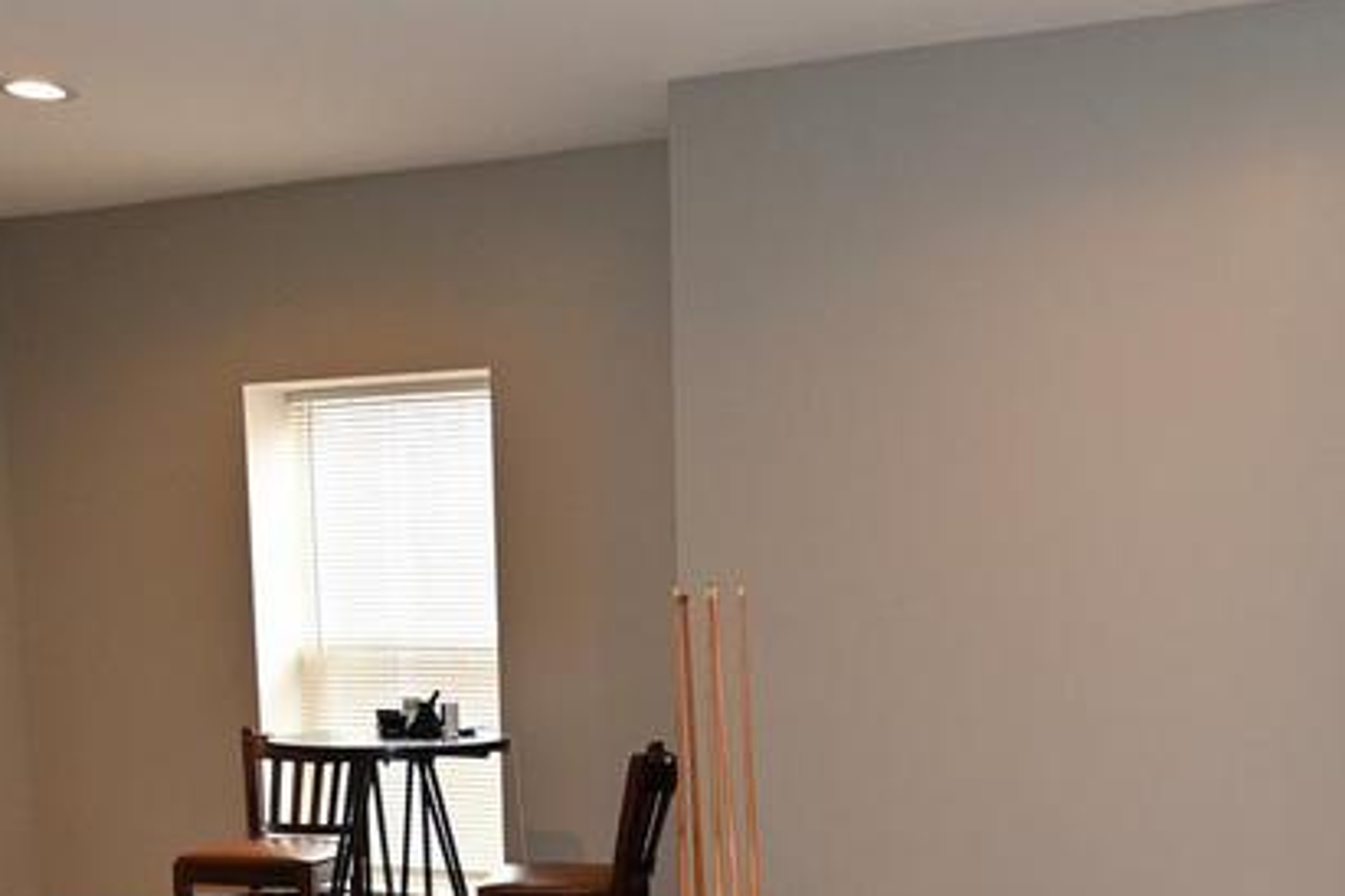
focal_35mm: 49
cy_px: 880
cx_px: 877
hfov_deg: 39.9
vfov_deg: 26.2
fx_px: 1831
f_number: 4
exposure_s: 1/80
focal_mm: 14
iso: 360
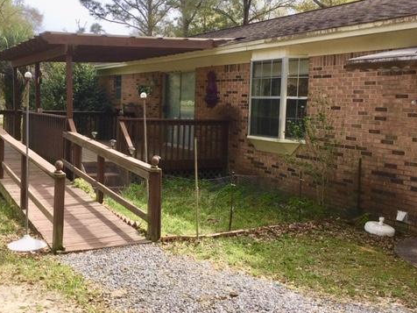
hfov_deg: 47.2
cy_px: 121
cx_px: 145
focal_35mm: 39
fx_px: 470
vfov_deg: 36.6
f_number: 2.2
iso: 25
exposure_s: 1/1115
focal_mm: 4.15
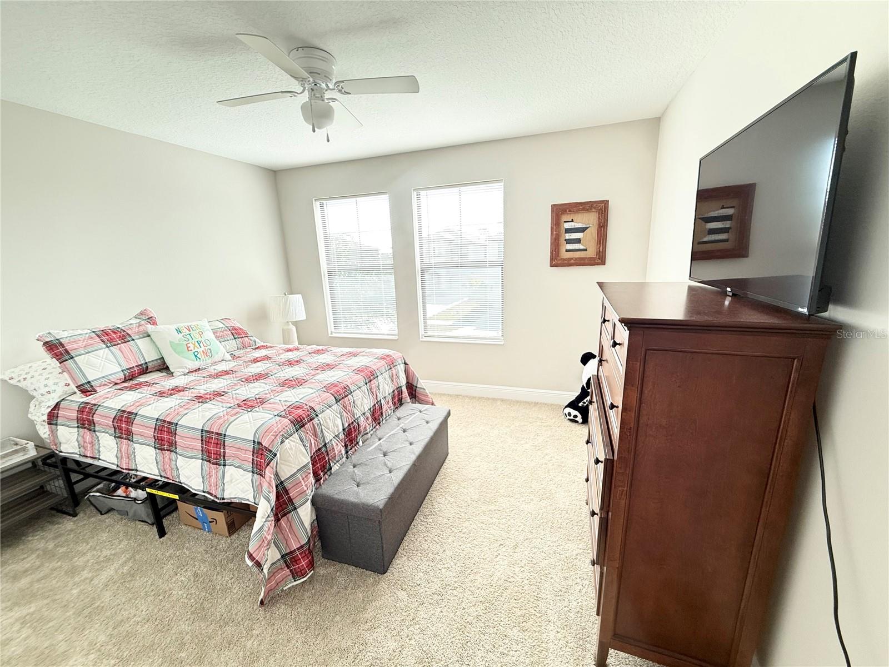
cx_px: 444
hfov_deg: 102.1
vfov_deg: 85.7
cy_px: 334
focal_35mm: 14
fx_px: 360
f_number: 2.2
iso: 125
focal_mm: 2.22
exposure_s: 1/99
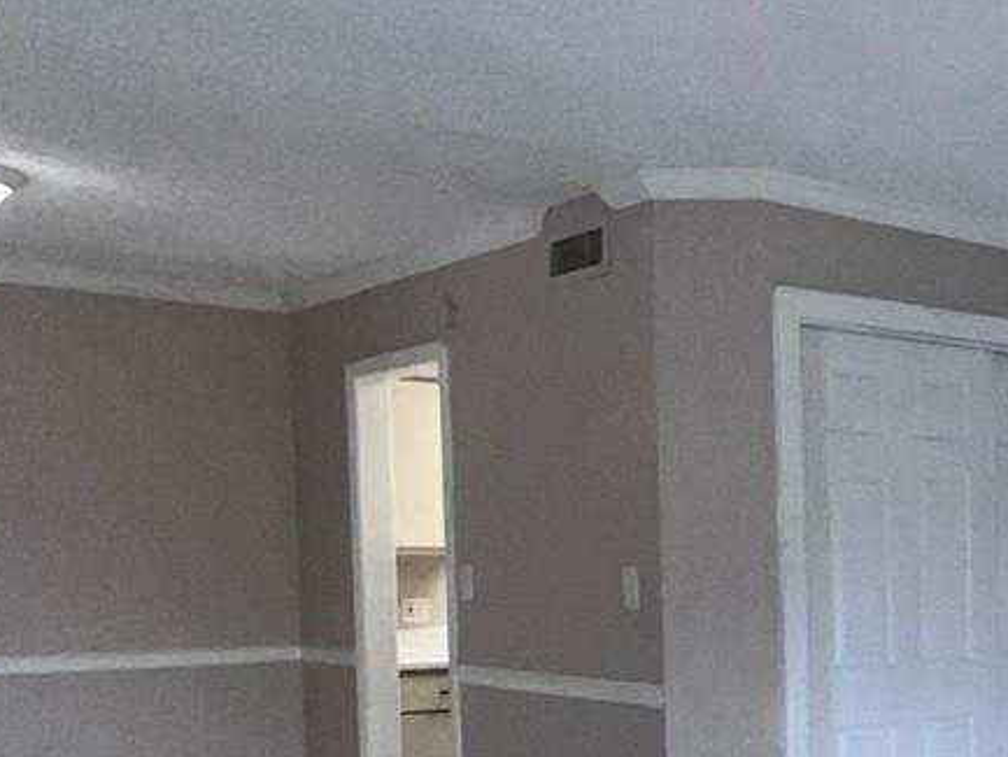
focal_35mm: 48
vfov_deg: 29.2
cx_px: 1159
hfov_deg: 33.5
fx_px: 1398
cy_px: 668
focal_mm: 1.57
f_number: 1.8
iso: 100
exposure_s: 1/121
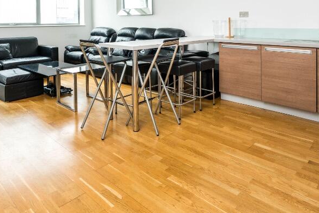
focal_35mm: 28
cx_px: 152
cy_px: 29
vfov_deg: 43.3
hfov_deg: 65.4
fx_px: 248
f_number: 7.1
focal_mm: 16
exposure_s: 1/8
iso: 250
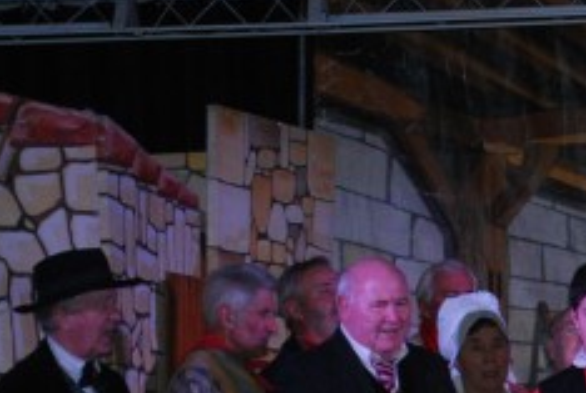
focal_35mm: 225
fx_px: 3675
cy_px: 392
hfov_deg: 9.0
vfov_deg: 6.1
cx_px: 666
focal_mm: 55
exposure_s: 1/60
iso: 800
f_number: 5.6
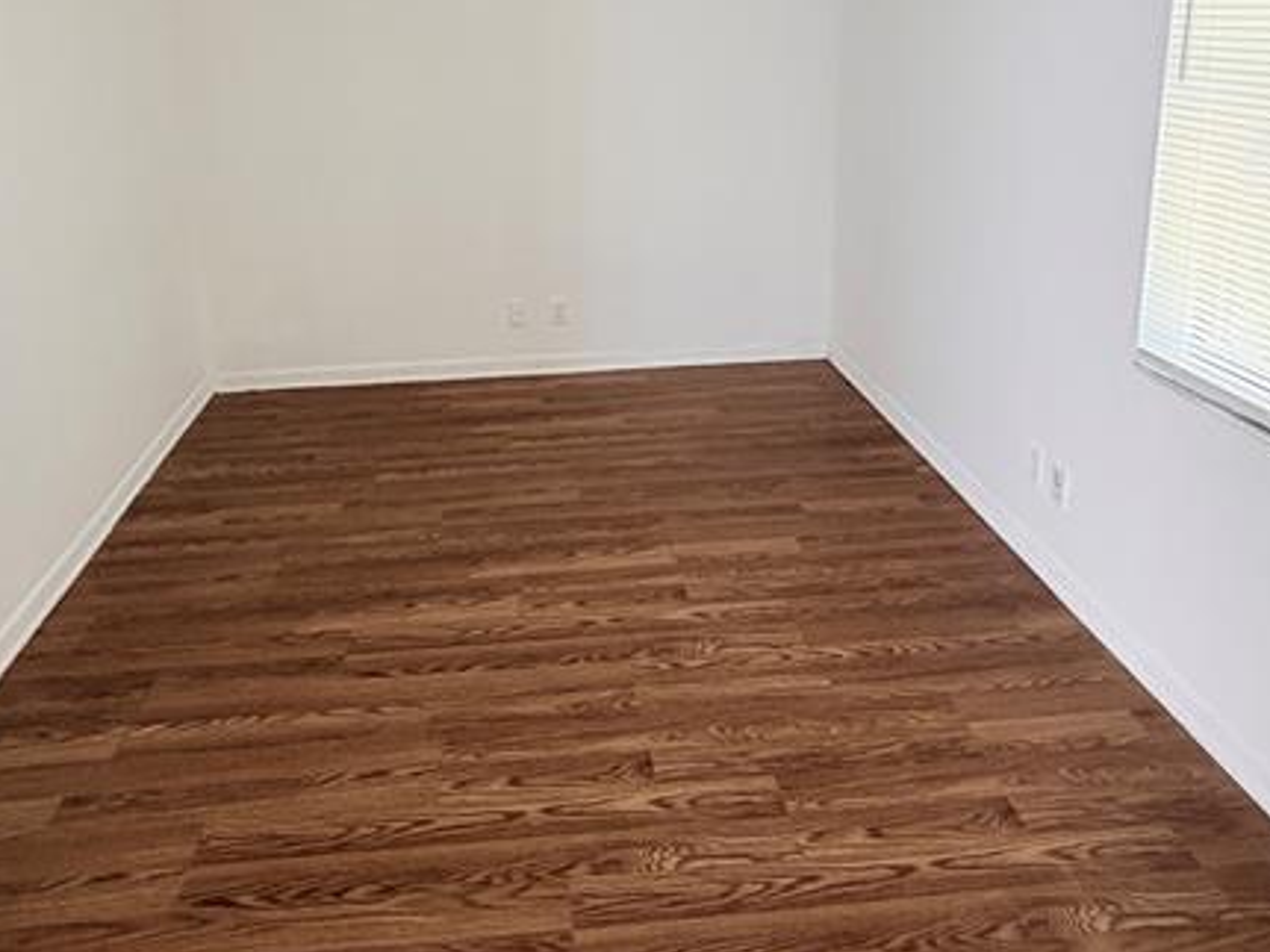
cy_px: 212
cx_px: 583
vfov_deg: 50.3
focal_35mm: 26
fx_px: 954
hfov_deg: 67.2
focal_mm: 2.22
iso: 250
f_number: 2.2
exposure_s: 1/120
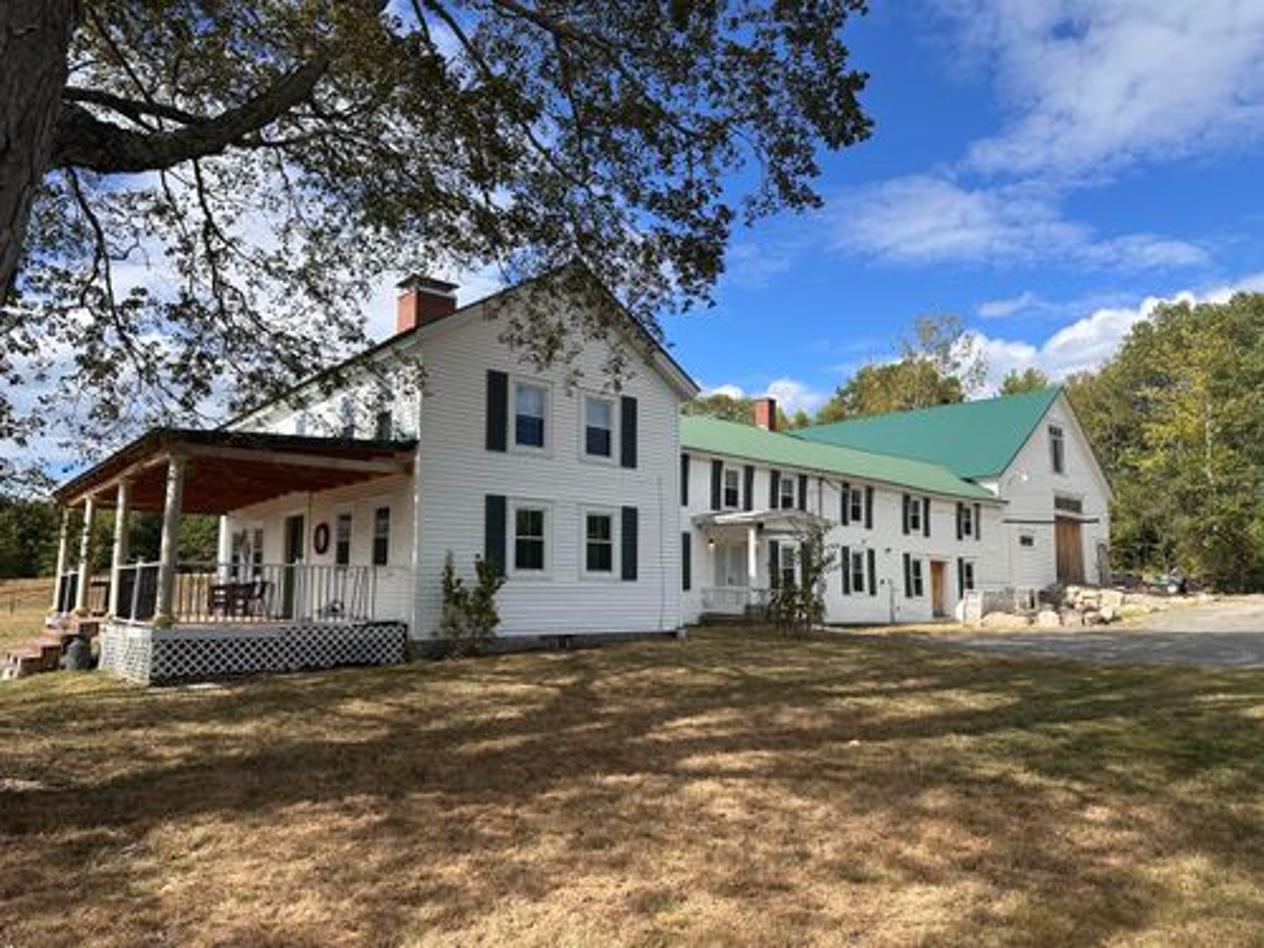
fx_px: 876
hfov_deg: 71.6
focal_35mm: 24
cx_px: 632
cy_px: 474
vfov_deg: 56.8
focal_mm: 6.86
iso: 80
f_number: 1.78
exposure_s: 1/3861
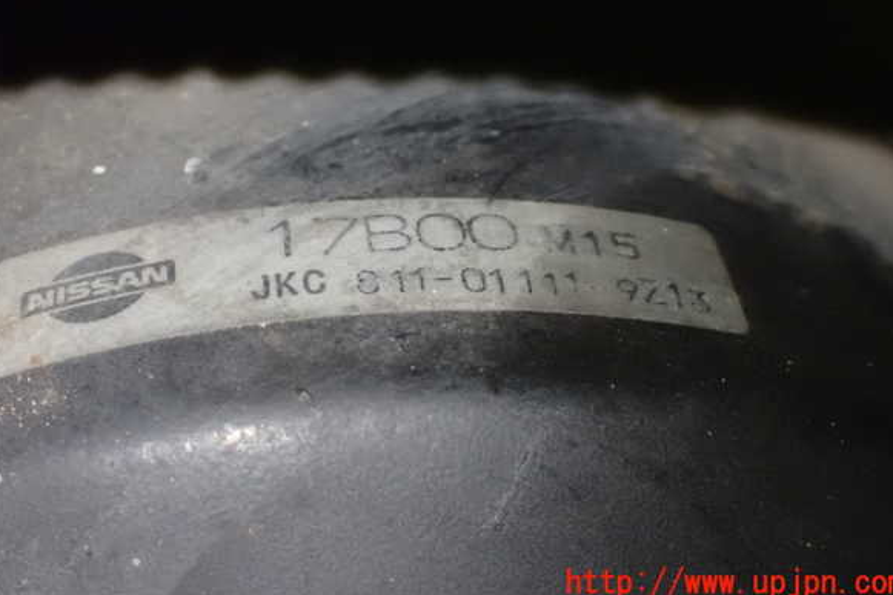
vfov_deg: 18.9
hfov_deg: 28.1
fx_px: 1785
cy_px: 257
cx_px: 452
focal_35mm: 72
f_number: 3.8
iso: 1600
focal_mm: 11.88
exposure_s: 1/60
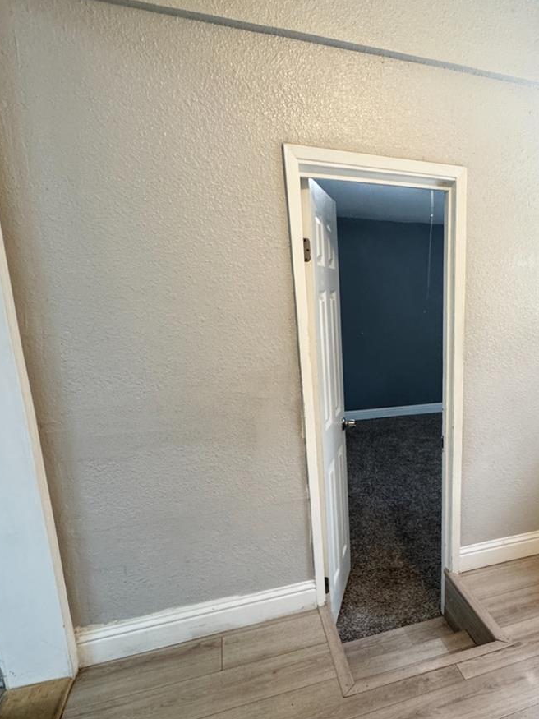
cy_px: 417
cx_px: 451
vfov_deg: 71.1
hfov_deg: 52.2
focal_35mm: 24
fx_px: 498
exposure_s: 1/60
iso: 250
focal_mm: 2.22
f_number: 2.2
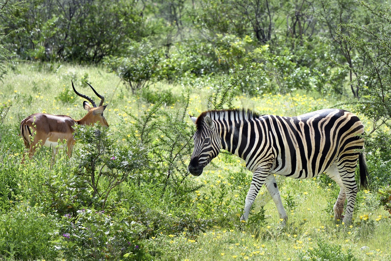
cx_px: 196
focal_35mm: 280
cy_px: 130
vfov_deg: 4.9
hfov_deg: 7.4
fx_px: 3040
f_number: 10
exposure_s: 1/640
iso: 400
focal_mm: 280
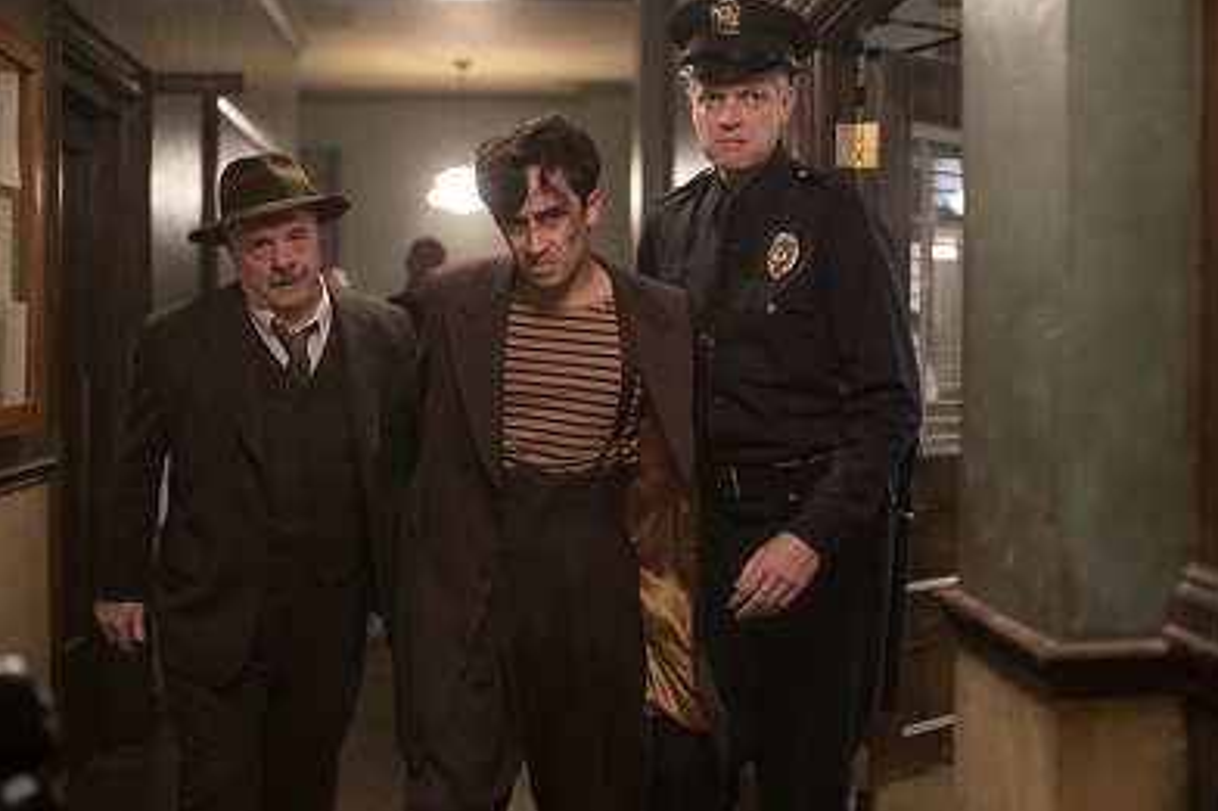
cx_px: 615
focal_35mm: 51
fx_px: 1725
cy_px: 404
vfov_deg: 26.5
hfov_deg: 38.9
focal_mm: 50
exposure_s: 1/250
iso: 6400
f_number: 2.2
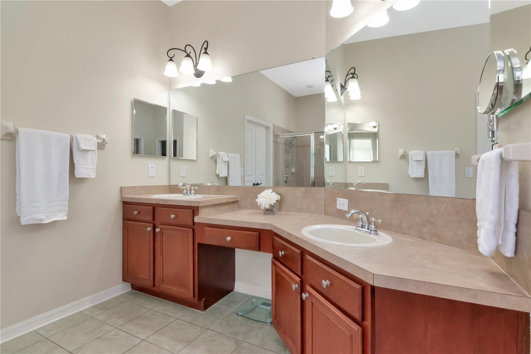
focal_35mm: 16
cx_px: 266
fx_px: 243
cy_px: 177
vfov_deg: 72.0
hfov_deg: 95.0
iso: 1000
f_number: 22
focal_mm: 11
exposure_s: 1/13
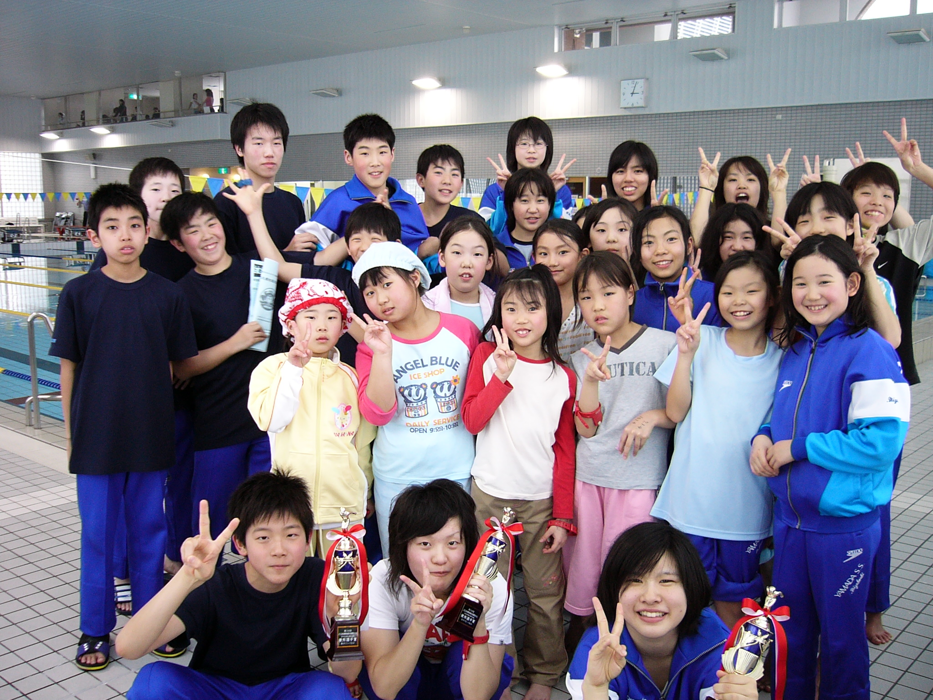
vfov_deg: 40.7
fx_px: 943
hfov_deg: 52.6
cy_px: 350
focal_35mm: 35
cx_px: 466
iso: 100
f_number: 2.8
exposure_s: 1/40
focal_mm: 5.8
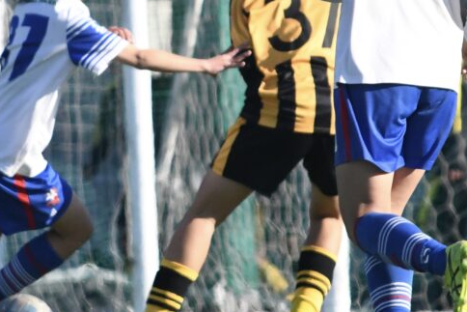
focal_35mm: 825
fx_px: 10705
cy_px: 67
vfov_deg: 1.7
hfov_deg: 2.5
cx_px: 190
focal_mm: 260
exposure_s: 1/4000
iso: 2000
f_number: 8
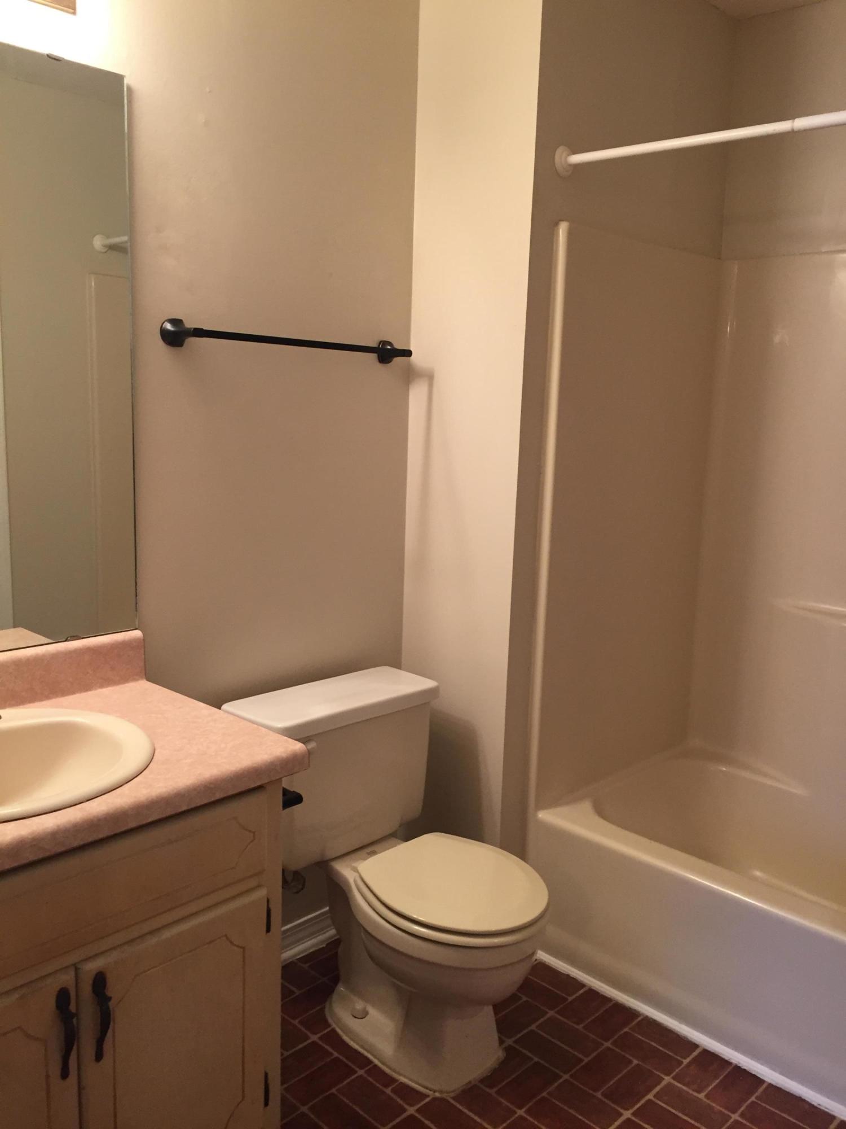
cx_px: 423
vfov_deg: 61.7
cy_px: 564
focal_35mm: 29
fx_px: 945
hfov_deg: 48.2
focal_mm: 4.15
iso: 100
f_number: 2.2
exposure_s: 1/30
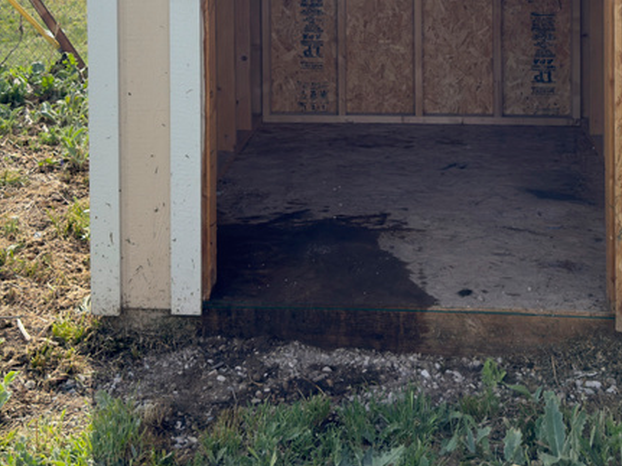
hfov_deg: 33.7
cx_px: 352
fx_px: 1024
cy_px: -58
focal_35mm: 57
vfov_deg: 23.9
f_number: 1.78
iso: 100
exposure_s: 1/2137
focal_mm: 6.76
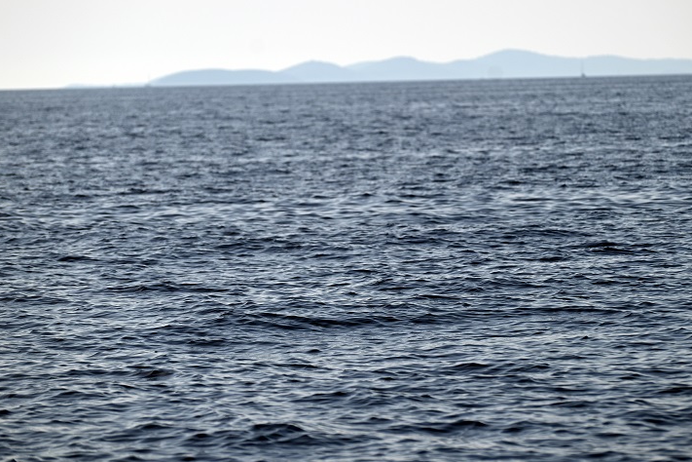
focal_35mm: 239
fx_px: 4594
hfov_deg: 8.6
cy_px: 177
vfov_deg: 5.7
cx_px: 404
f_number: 5
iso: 100
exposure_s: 1/2500
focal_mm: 170
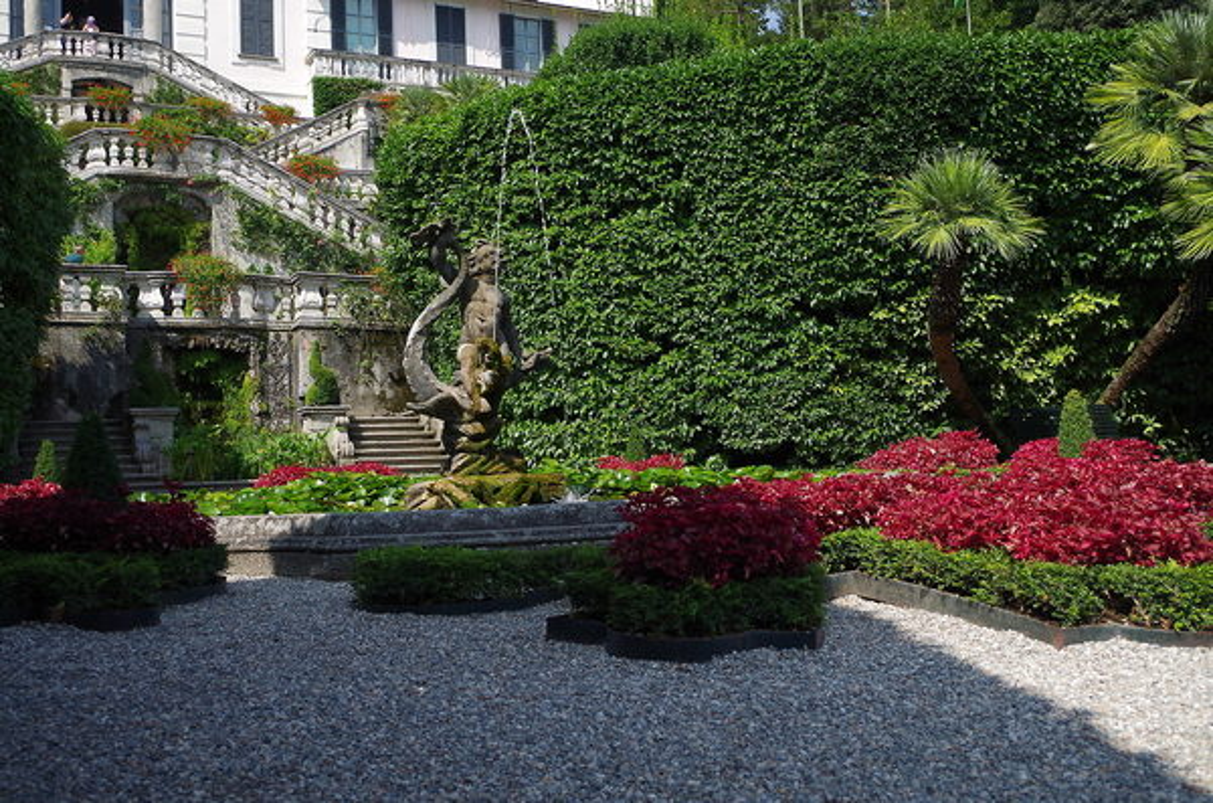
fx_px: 1210
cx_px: 606
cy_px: 402
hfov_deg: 53.2
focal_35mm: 36
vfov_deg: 36.7
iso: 100
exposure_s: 1/125
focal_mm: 24.38
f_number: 5
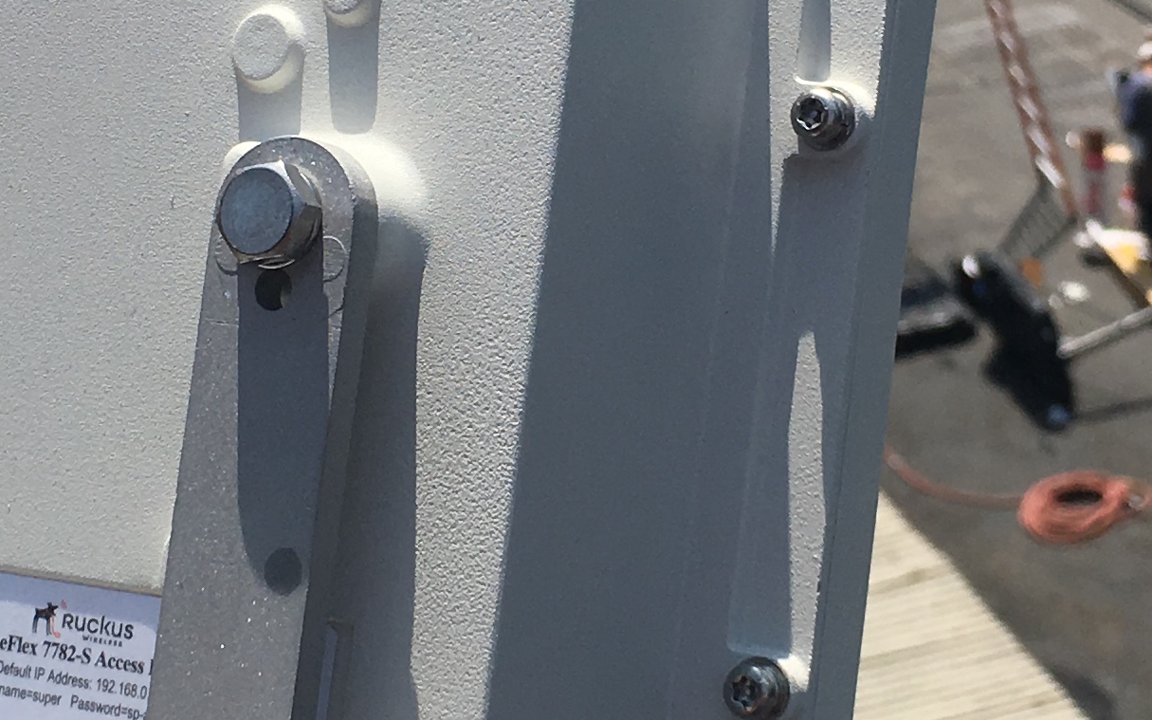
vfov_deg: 12.8
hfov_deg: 20.4
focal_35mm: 102
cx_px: 595
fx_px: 3202
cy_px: 180
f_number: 2.2
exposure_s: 1/2481
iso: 25
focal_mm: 4.15
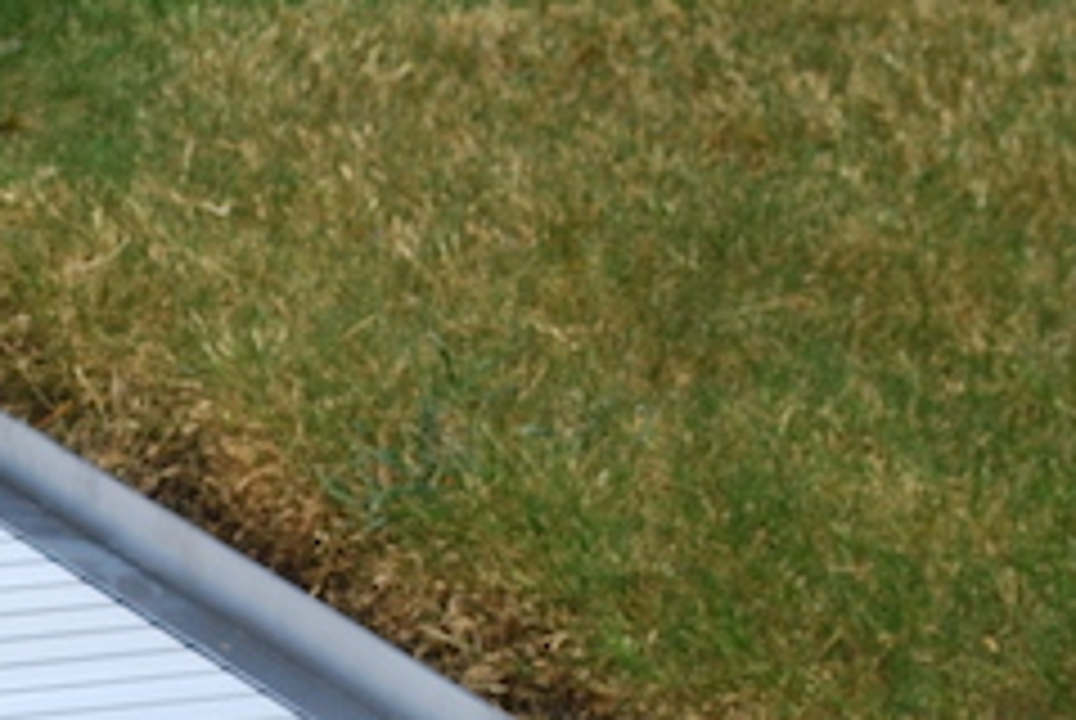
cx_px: -383
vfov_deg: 4.6
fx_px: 9007
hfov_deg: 6.8
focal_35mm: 301
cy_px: 740
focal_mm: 48
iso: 200
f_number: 10
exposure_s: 1/400
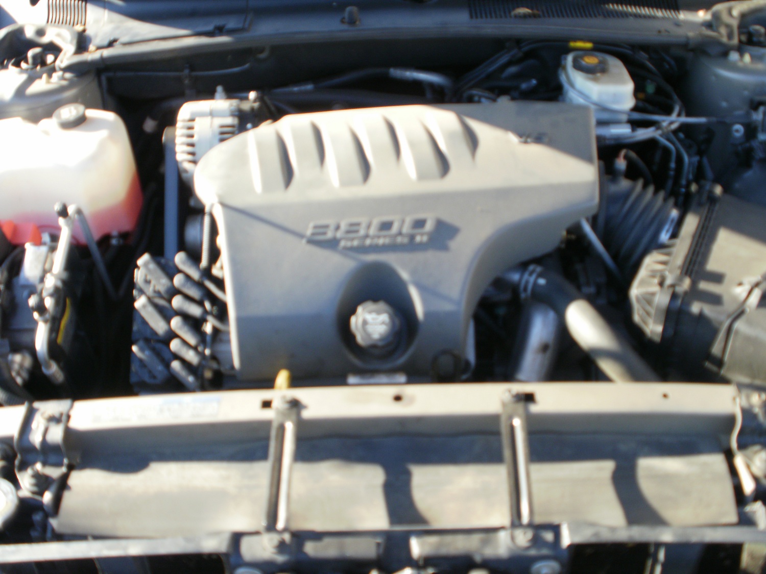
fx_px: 974
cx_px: 383
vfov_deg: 32.9
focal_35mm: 44
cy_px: 287
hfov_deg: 42.9
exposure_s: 1/100
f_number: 4
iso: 100
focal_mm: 7.7
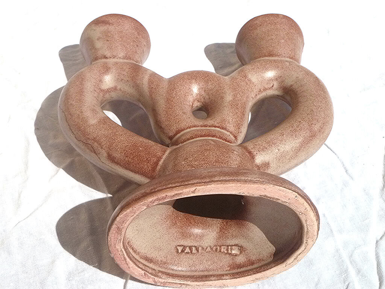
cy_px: 144
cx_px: 192
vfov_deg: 27.0
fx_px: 601
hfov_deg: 35.5
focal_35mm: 54
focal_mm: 9.6
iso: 200
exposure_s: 1/500
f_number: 13
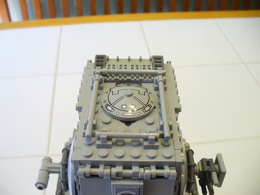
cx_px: 130
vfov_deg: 38.7
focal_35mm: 37
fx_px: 278
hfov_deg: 50.1
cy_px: 98
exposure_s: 1/25
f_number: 2.8
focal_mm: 6.1
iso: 100
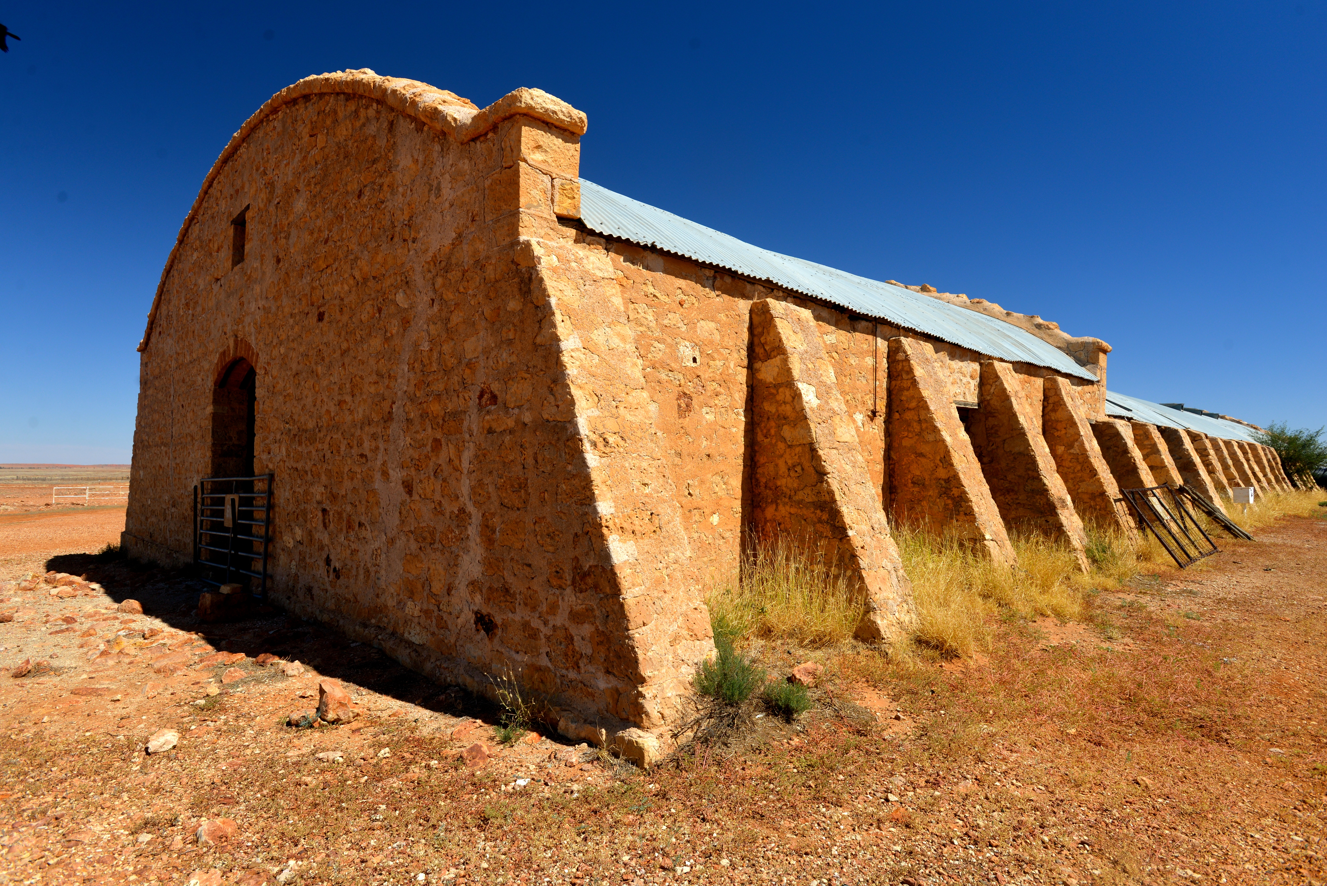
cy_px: 443
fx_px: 737
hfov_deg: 84.0
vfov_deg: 62.0
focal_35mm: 20
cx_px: 664
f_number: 8
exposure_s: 1/250
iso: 200
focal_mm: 20
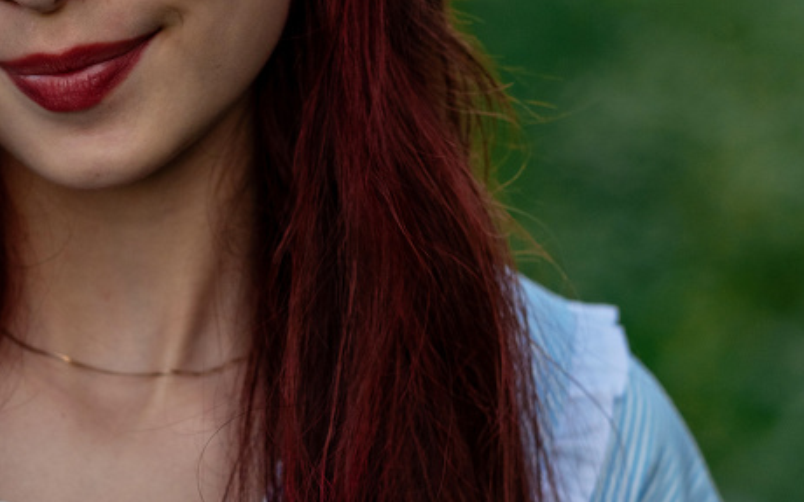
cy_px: 439
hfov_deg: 6.4
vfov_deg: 4.0
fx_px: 7140
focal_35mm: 326
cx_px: 186
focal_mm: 105
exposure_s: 1/1250
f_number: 2.8
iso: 160
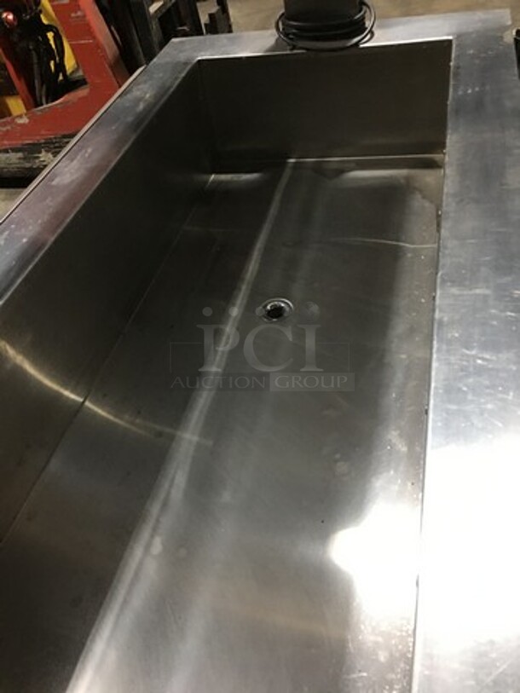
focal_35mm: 29
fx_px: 581
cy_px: 346
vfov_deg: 61.7
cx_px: 260
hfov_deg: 48.2
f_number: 2.2
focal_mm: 4.15
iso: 50
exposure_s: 1/4
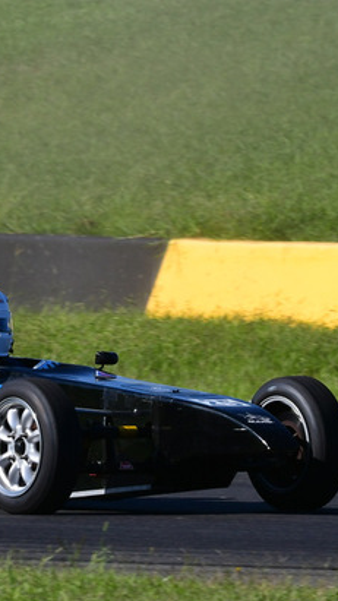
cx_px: -19
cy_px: 273
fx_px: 9757
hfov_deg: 2.0
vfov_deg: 3.5
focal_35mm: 612
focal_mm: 200
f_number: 13
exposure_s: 1/640
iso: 500
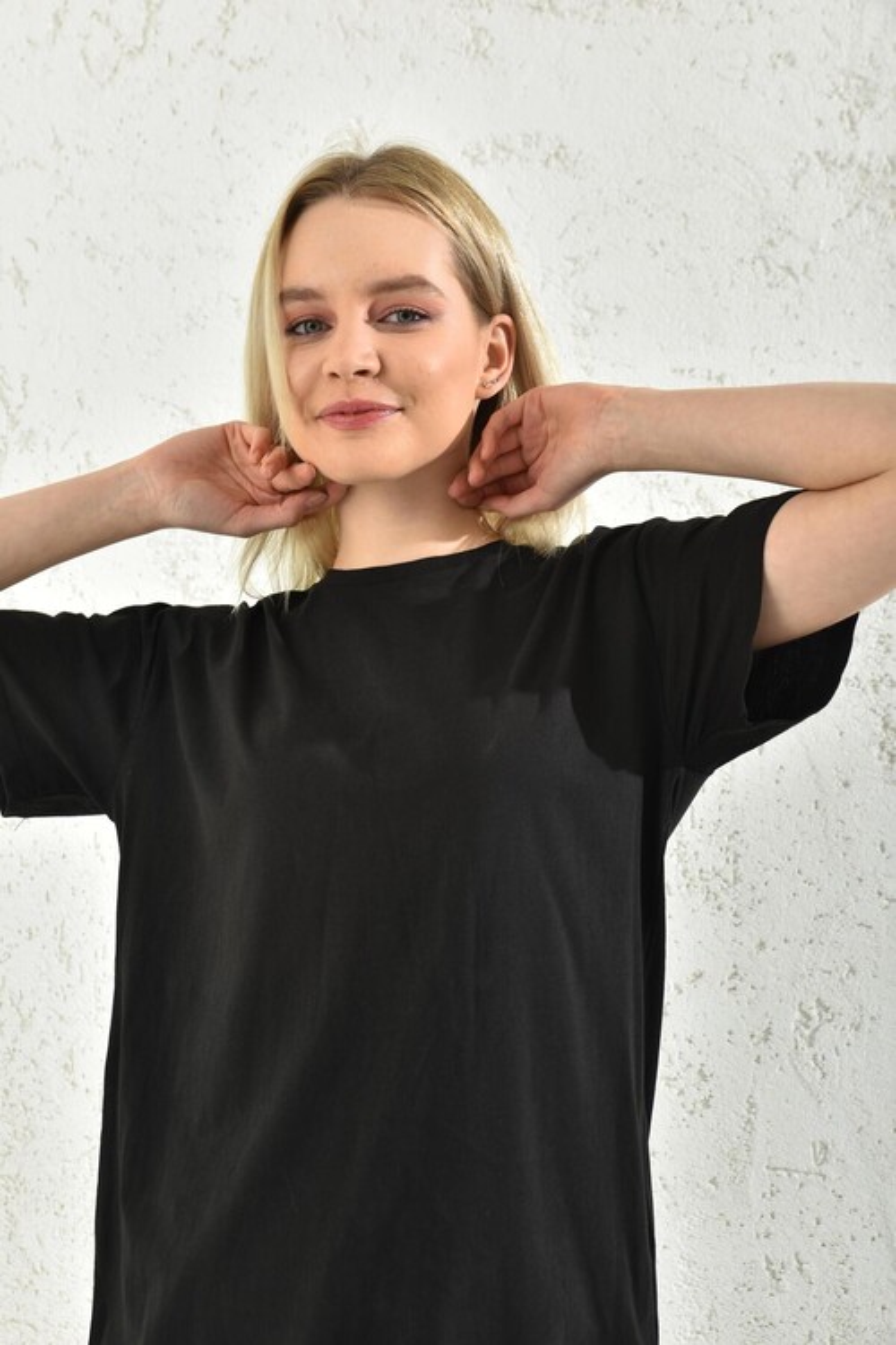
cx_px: 448
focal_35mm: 46
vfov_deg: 42.7
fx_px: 1717
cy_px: 672
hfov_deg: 29.2
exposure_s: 1/160
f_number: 7.1
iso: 100
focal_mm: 46
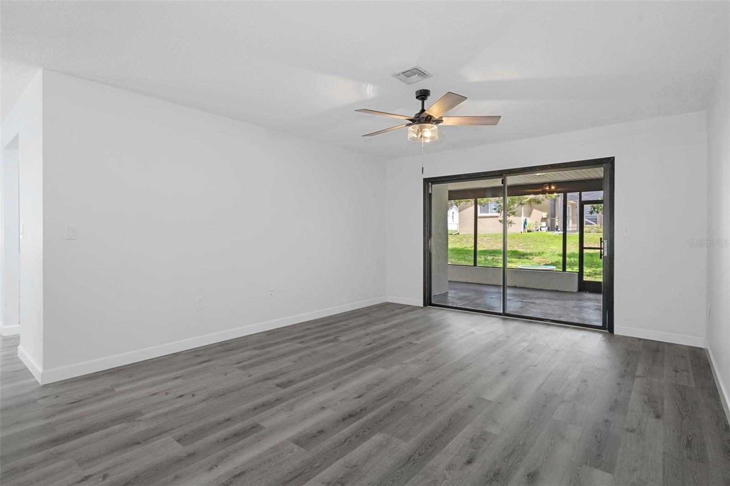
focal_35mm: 17
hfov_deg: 93.3
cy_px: 243
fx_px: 345
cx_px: 365
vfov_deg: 70.4
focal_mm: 17
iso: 320
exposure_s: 1/2
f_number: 8
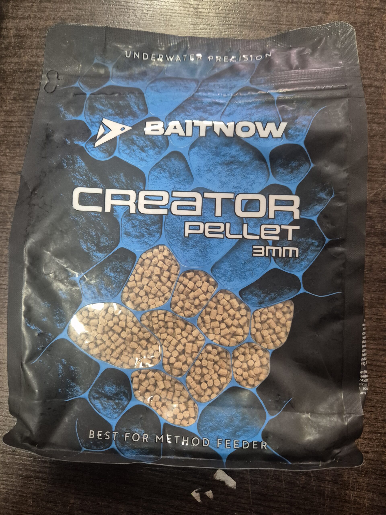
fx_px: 342
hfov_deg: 58.9
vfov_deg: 73.9
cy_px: 258
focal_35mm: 23
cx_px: 193
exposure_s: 1/100
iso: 1000
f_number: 1.8
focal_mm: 5.4
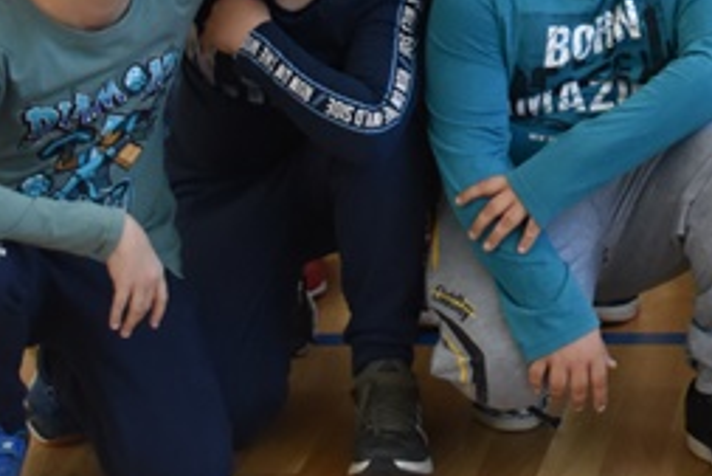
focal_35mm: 158
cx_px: 1120
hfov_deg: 12.3
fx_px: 3127
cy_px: -277
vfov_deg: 8.5
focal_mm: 26
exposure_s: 1/125
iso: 900
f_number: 3.8
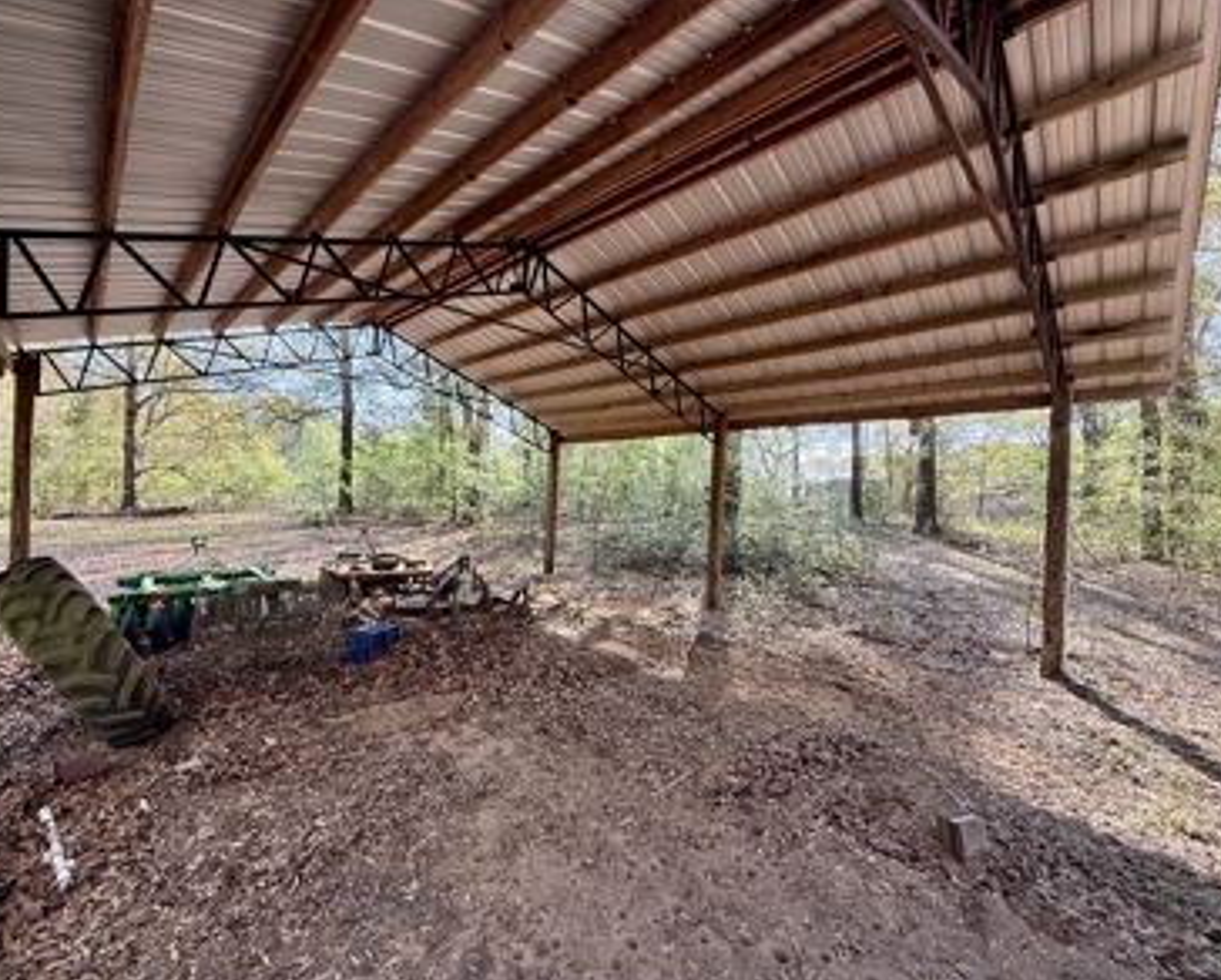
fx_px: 543
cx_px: 567
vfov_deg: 84.1
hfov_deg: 96.6
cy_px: 497
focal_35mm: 15
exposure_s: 1/146
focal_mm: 2.22
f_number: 2.2
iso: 64
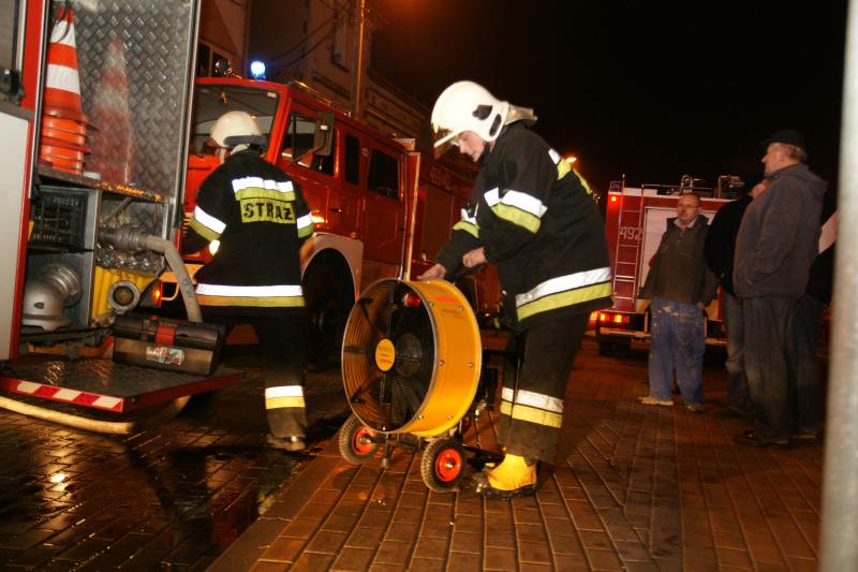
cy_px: 286
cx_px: 429
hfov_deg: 53.1
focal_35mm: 36
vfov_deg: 36.9
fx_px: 858
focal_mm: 24
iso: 800
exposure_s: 1/40
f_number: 2.8
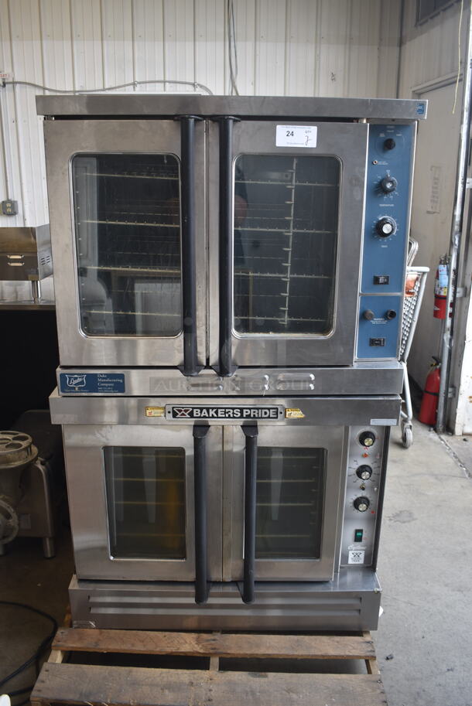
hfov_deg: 41.8
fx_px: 619
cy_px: 353
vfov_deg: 59.5
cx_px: 236
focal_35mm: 32
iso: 100
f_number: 4.5
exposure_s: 1/40
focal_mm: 21
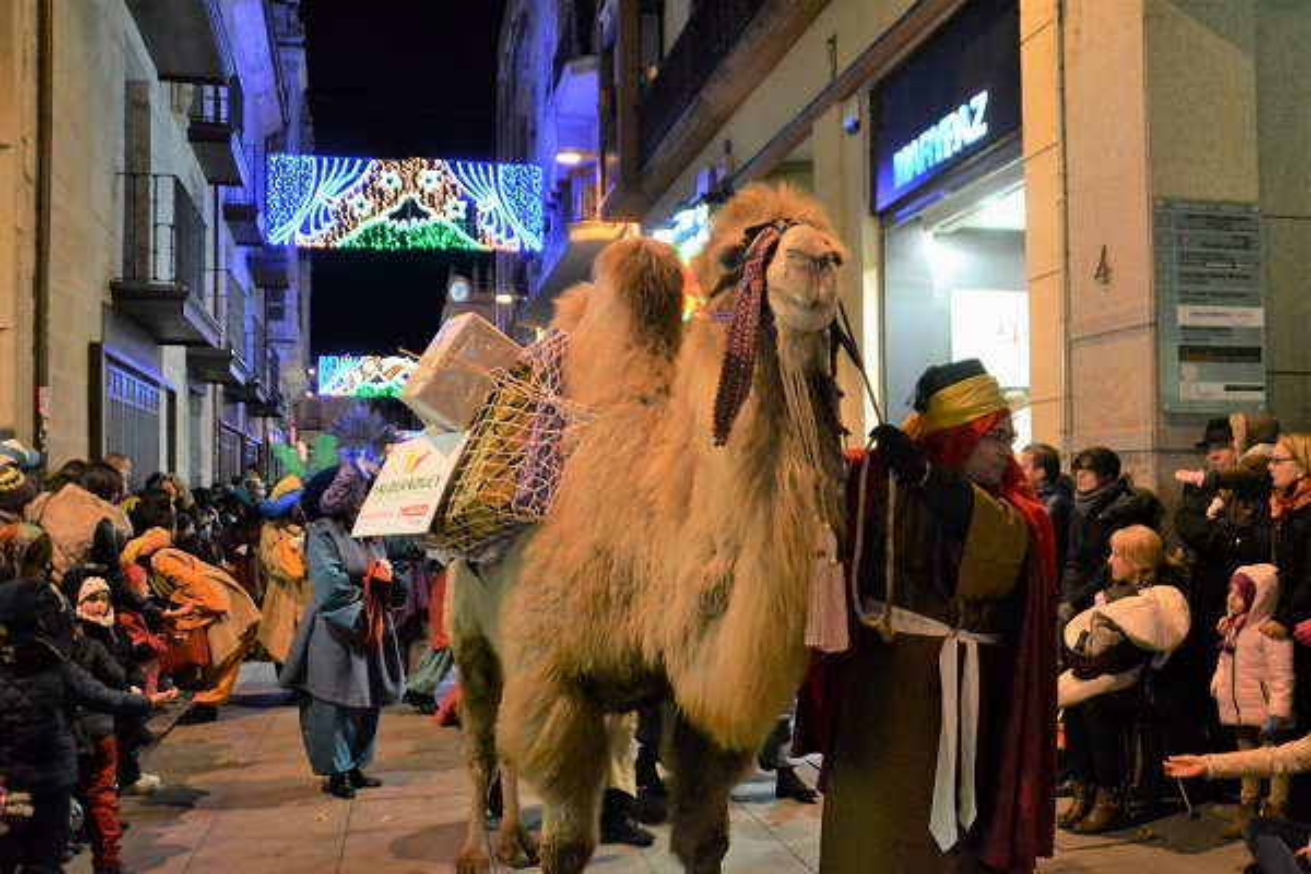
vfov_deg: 40.0
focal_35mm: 33
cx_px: 656
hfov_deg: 57.2
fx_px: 1202
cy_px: 437
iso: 3200
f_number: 3.5
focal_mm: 22
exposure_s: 1/60
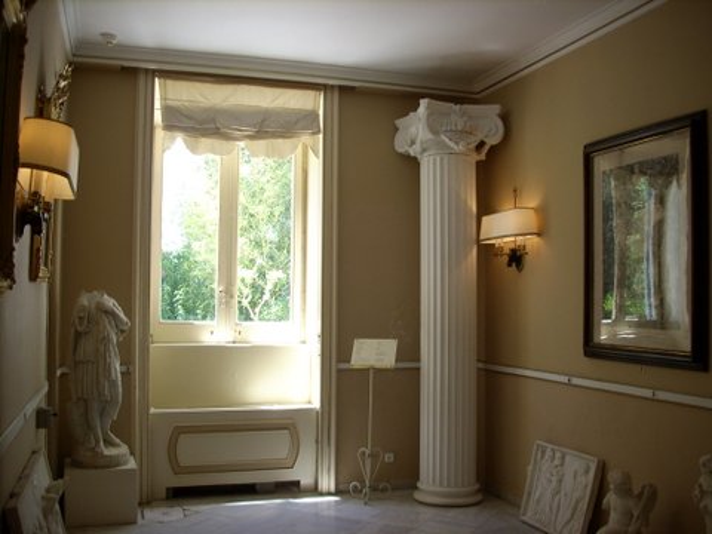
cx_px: 356
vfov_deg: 38.7
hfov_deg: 50.1
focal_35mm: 37
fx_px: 761
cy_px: 267
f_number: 2.8
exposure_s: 1/42.4
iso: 64
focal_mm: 6.2
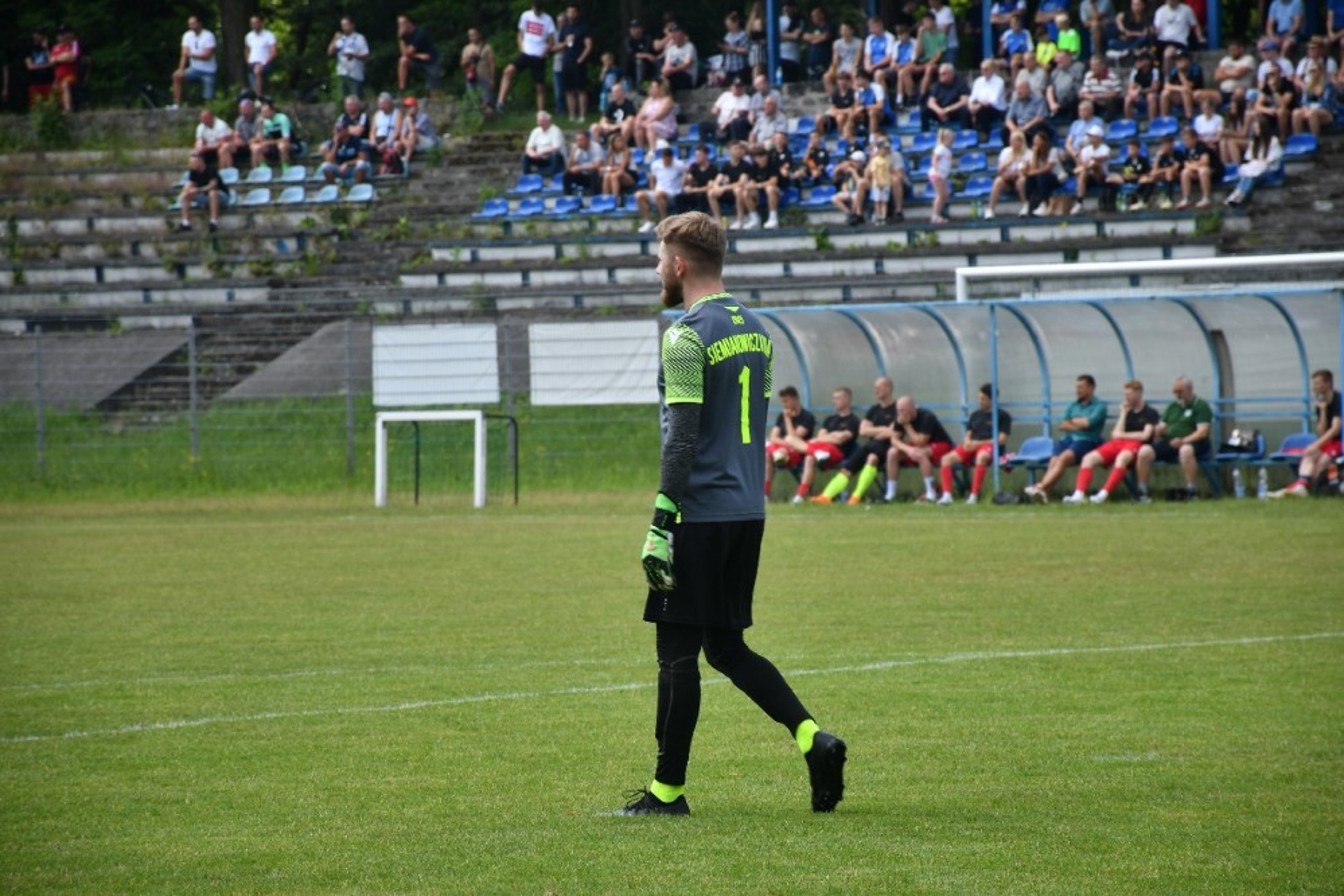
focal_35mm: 183
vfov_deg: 7.5
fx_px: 6831
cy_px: 448
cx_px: 672
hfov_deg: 11.2
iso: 180
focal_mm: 122
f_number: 5.6
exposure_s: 1/320
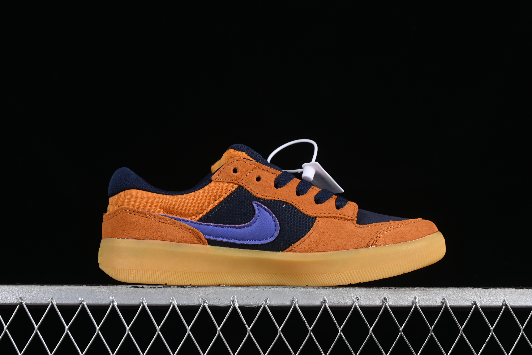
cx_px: 266
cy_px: 178
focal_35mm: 75
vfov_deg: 18.2
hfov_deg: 27.0
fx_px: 1108
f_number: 7.1
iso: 160
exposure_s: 1/80
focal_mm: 50
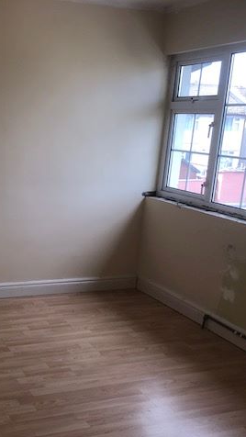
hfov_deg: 27.2
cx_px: -6
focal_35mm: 41
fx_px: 475
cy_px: 219
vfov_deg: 49.4
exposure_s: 1/172
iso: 20
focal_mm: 3.99
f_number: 1.8
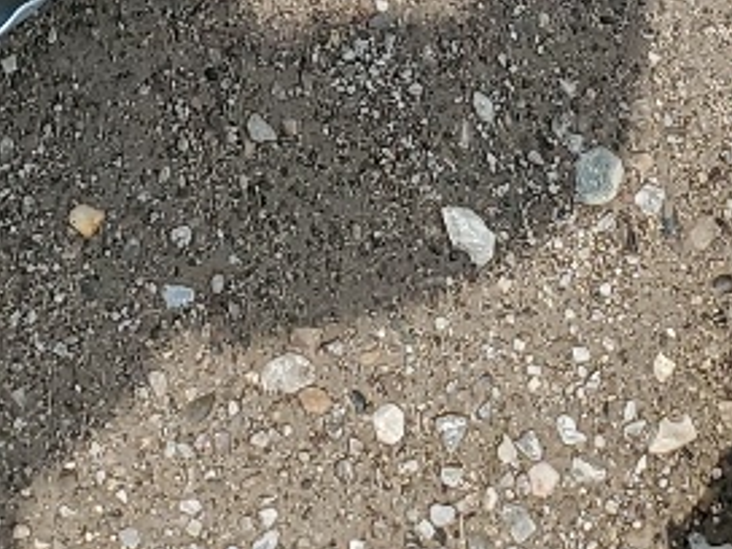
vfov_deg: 8.7
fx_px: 3235
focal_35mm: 153
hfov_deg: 12.9
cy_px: -810
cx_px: 210
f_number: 1.5
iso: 50
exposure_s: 1/3333
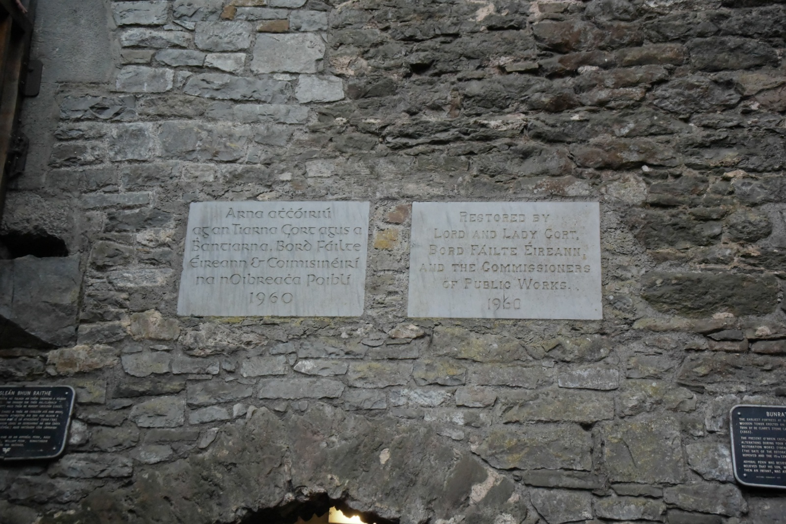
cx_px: 393
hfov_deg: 41.9
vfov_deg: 28.6
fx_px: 1026
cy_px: 262
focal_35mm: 47
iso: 2800
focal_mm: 17.6
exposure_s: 1/500
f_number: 4.5
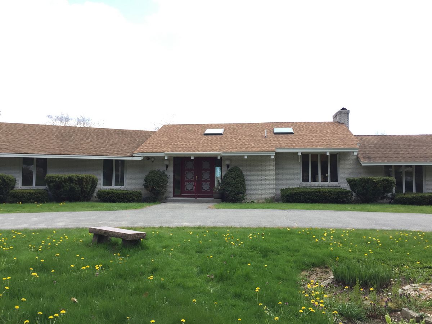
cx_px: 216
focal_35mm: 29
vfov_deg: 48.2
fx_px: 362
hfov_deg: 61.7
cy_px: 162
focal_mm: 4.15
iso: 32
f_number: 2.2
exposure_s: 1/542
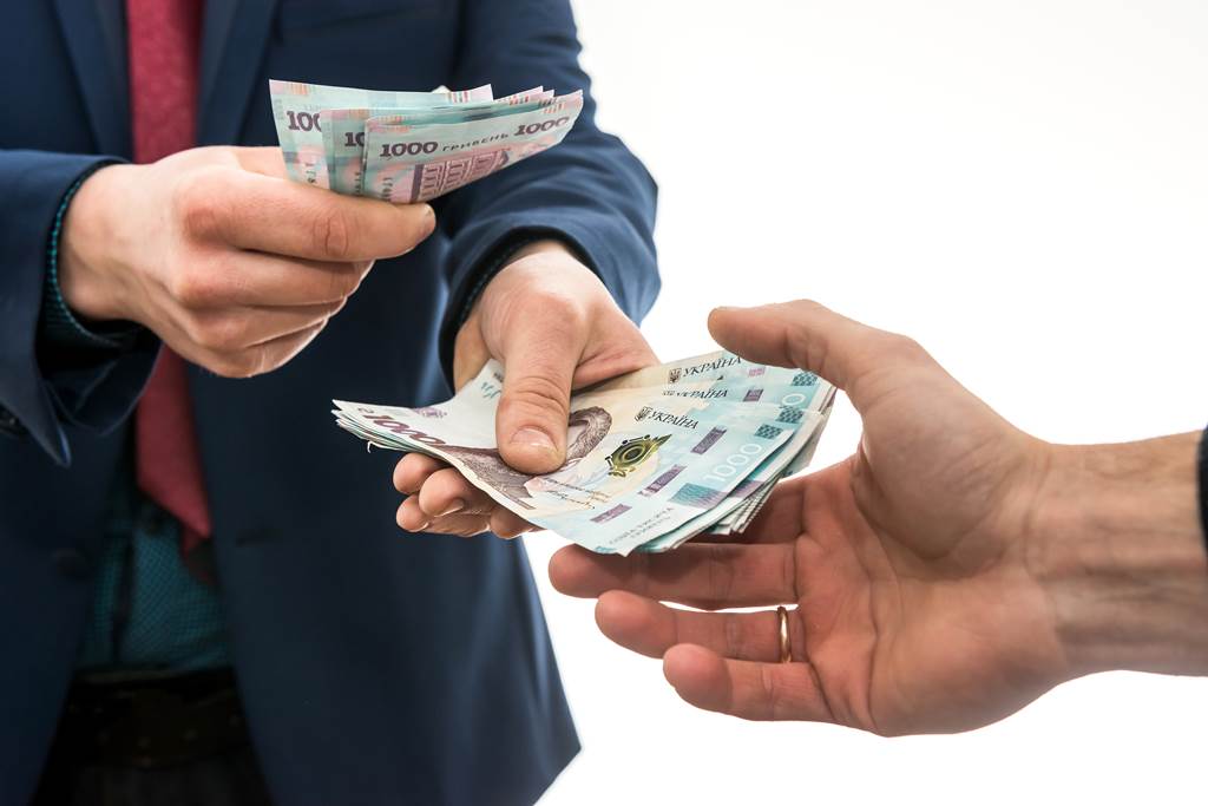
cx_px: 604
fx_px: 1745
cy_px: 403
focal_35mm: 52
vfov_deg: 26.0
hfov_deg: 38.2
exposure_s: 1/160
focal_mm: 52
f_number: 7.1
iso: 400
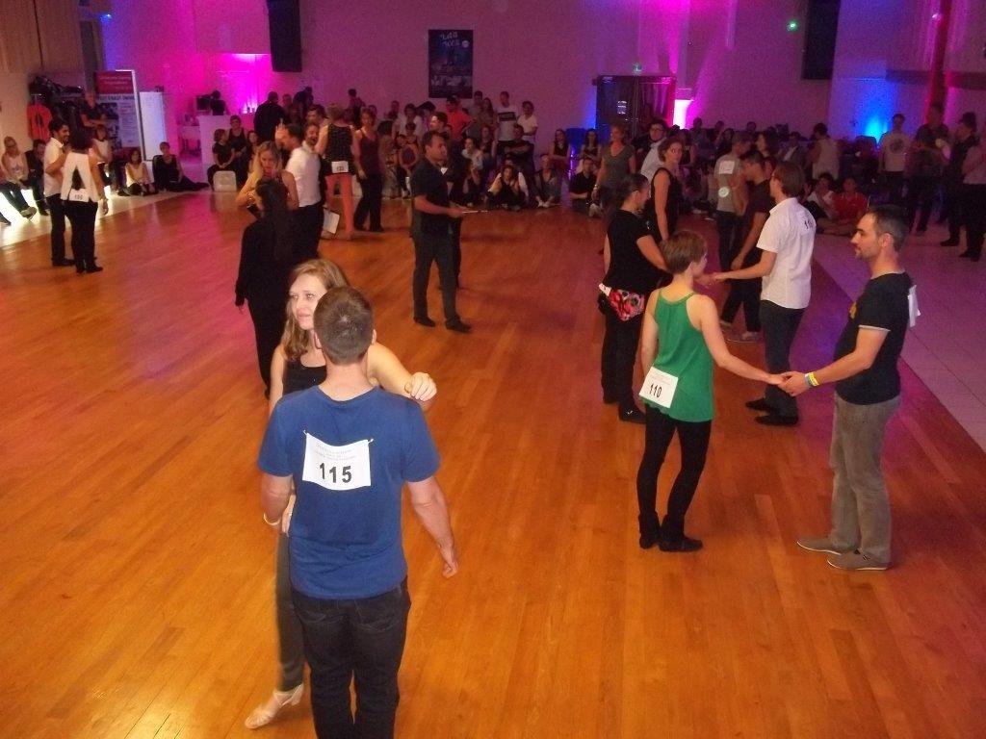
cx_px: 493
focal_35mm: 32
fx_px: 911
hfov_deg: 56.8
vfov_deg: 44.2
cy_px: 370
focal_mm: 5.7
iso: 400
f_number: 2.9
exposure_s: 1/30
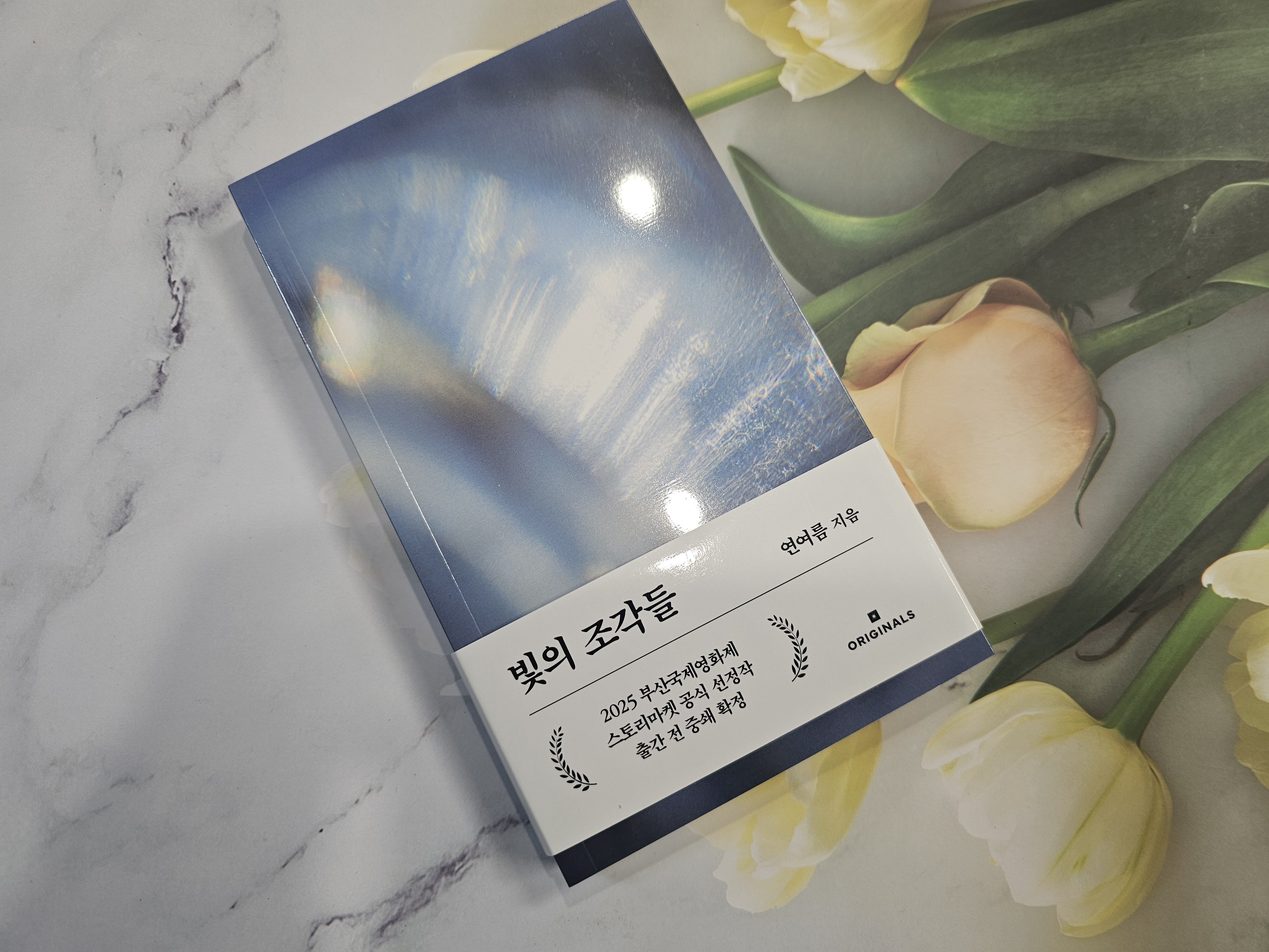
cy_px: 476
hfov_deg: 73.9
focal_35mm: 23
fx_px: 843
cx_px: 634
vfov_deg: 58.9
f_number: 1.7
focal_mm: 6.3
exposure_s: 1/75.9
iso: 50
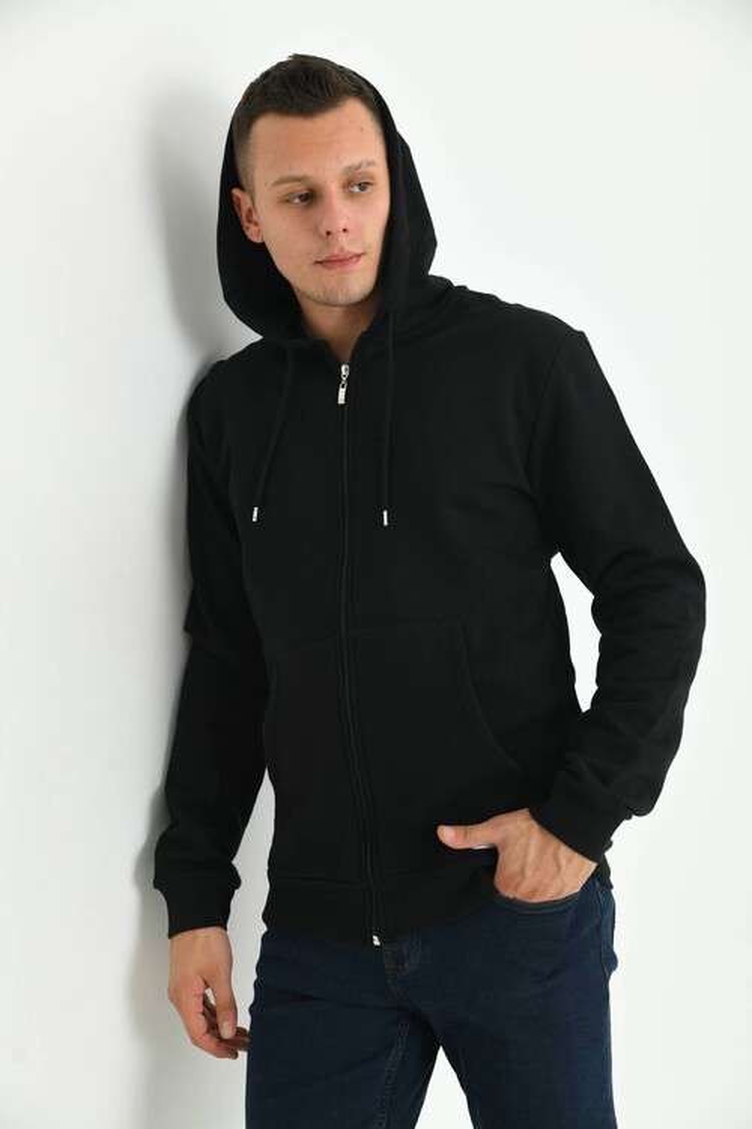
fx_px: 1629
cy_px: 564
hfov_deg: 26.0
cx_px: 376
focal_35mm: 52
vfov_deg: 38.2
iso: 160
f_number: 5.6
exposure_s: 1/125
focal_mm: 52
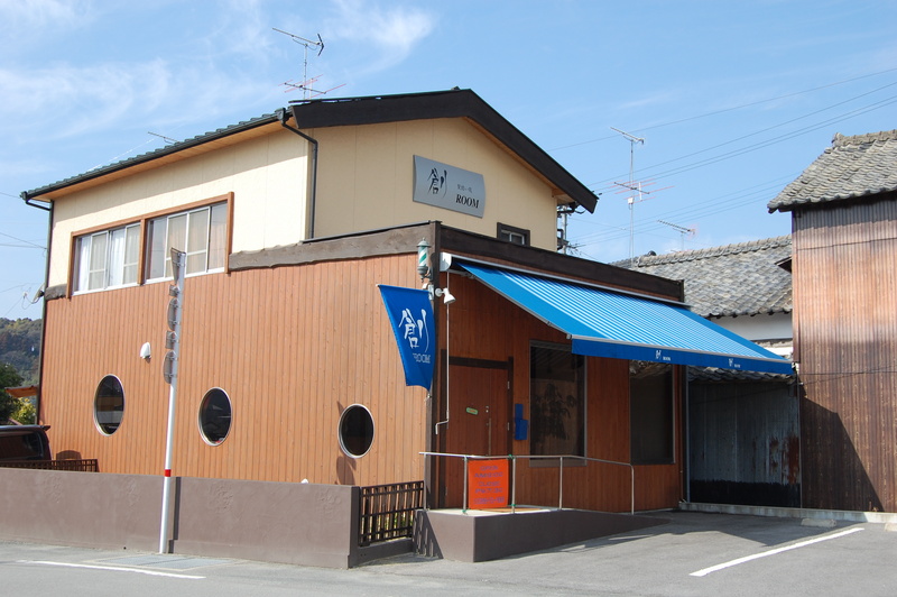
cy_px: 298
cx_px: 448
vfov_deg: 34.2
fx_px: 971
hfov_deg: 49.6
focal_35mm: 39
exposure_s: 1/250
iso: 200
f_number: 8
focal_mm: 26
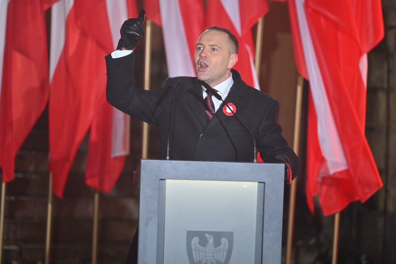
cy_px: 132
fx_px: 1980
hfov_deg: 11.4
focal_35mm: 180
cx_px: 198
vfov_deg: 7.6
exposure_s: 1/250
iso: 1400
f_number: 2.8
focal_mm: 180
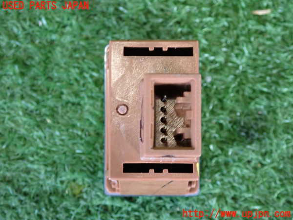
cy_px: 110
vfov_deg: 14.8
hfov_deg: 19.6
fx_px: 846
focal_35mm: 100
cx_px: 146
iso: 800
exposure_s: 1/25
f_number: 4.9
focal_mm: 18
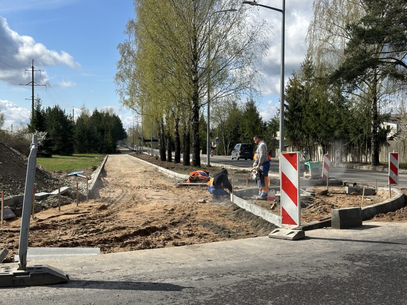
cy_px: 152
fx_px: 564
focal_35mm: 48
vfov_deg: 30.3
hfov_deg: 39.7
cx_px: 204
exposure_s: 1/5000
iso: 64
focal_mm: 6.86
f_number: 1.78
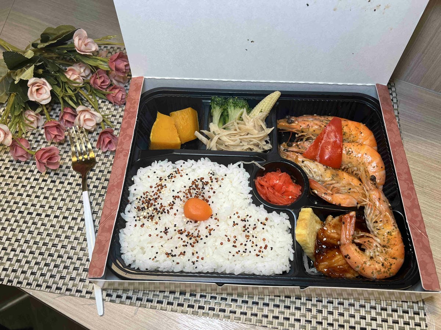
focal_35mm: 26
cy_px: 165
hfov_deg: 67.3
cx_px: 220
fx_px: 331
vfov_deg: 53.1
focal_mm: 5.7
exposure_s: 1/120
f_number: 1.5
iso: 50
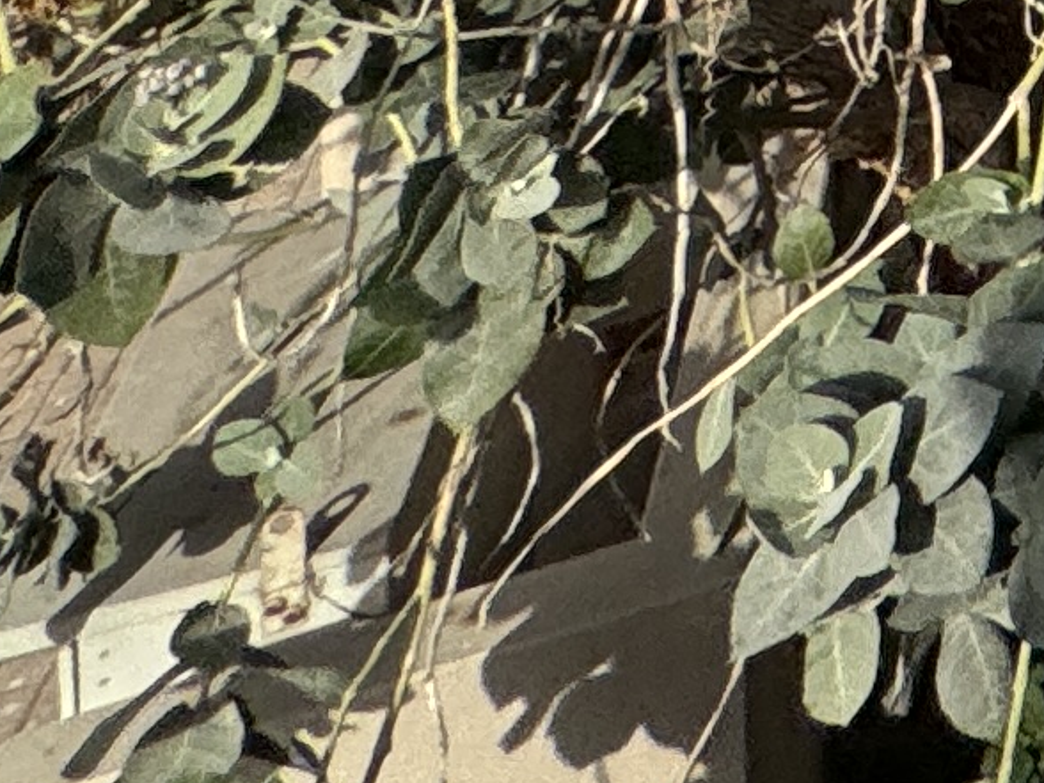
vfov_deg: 10.2
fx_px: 2895
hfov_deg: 12.9
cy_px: -1708
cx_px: 2786
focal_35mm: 96
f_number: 2.2
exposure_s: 1/3106
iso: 50
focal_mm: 2.22
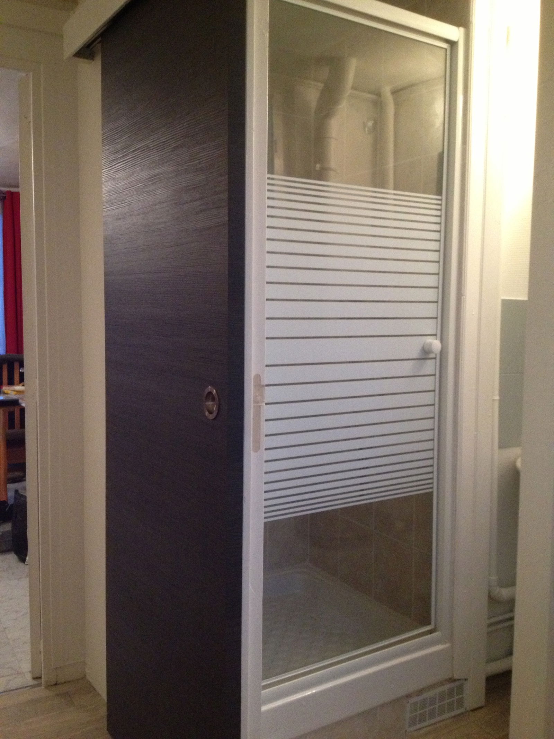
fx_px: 747
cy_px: 370
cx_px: 277
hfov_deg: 40.7
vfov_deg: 52.6
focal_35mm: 35
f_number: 2.4
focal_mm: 4.28
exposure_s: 1/17
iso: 500
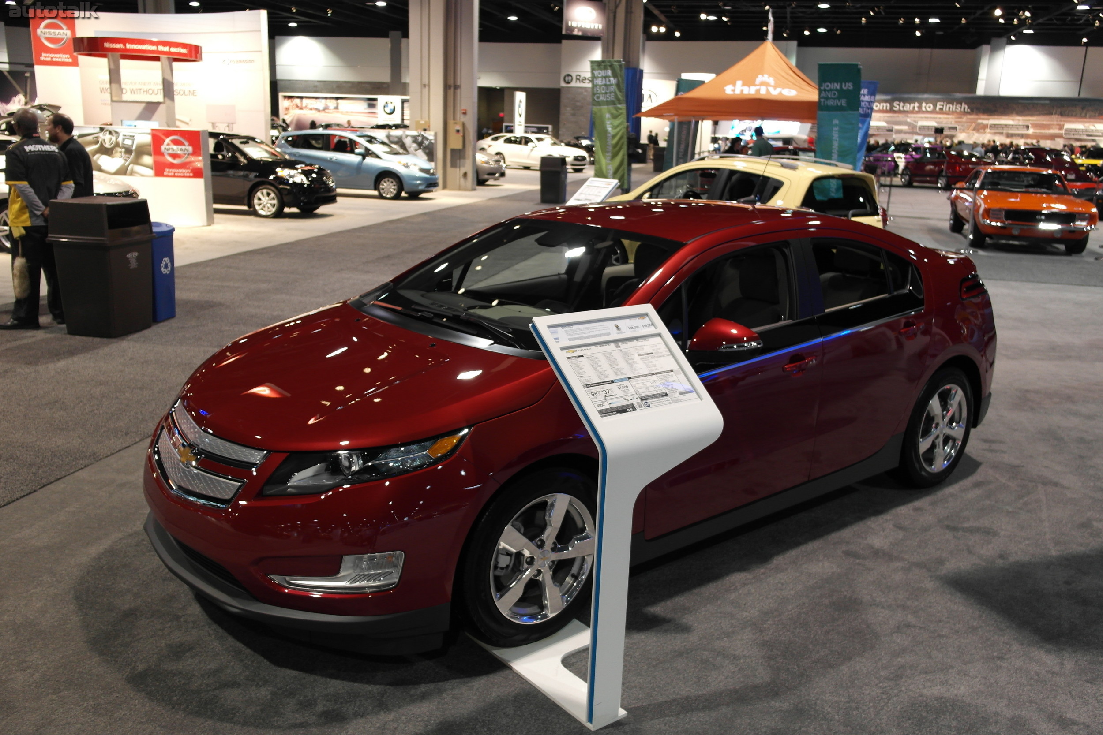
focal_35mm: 30
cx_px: 552
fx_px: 919
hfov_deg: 61.9
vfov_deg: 43.6
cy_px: 368
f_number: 3.5
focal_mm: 20
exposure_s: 1/30
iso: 400
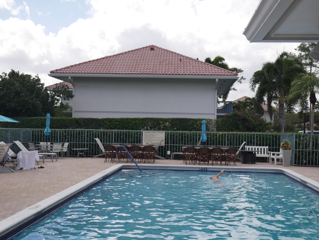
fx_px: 424
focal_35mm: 46
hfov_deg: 41.2
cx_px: 162
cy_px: 125
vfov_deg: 31.5
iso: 400
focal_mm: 21
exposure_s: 1/2500
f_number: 5
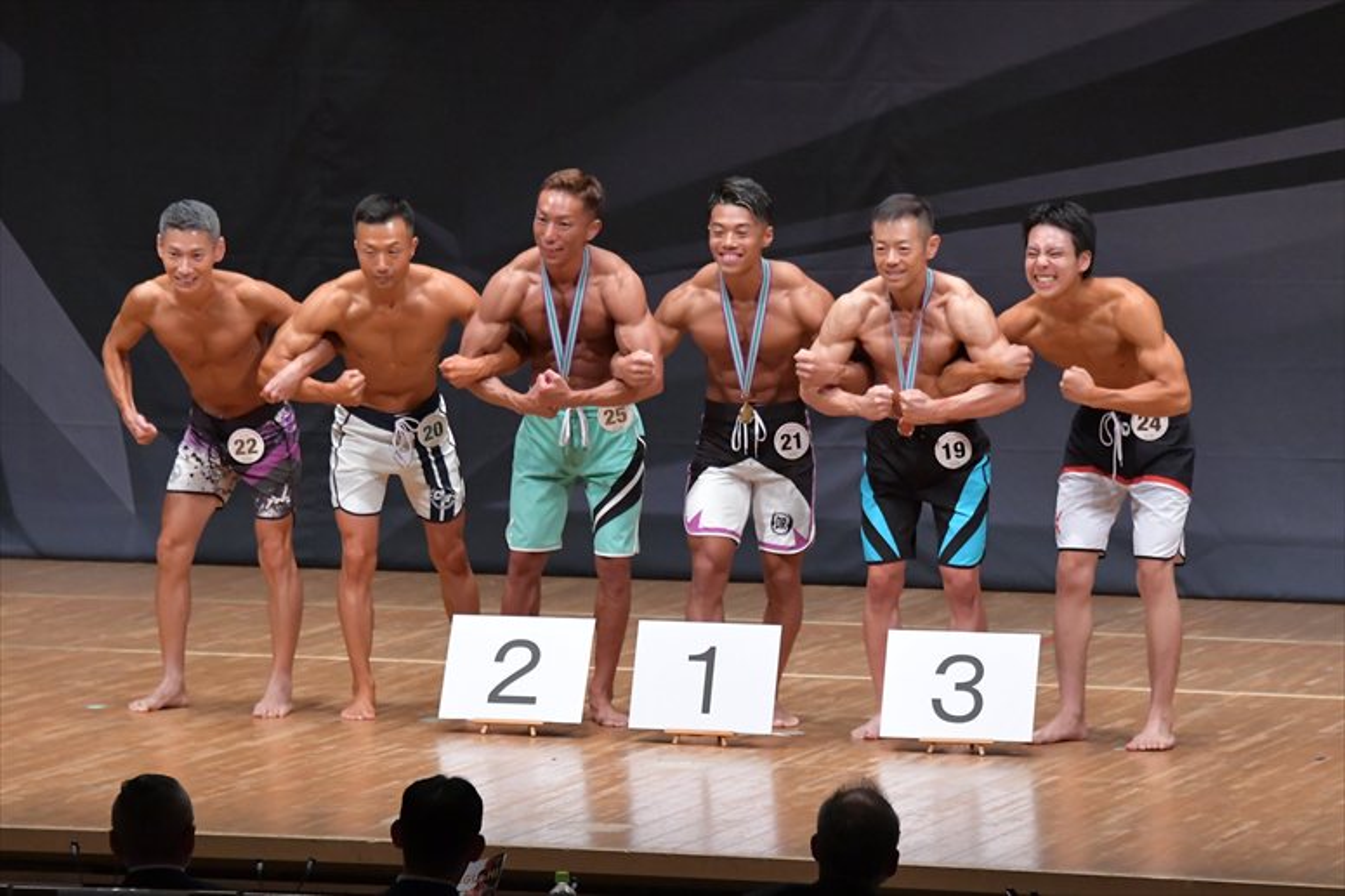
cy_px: 448
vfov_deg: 6.1
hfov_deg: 9.2
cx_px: 672
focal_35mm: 225
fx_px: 8402
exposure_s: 1/400
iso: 6400
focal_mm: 150
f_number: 5.6
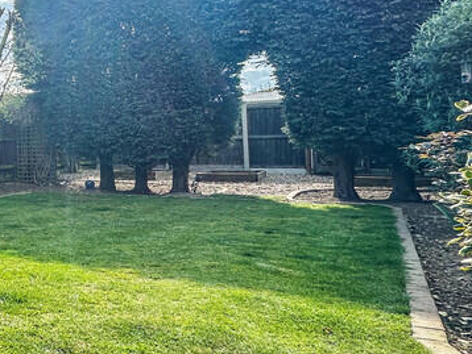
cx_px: -142
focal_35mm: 40
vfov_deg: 35.7
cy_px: 124
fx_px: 546
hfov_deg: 33.8
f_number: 2.2
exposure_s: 1/700
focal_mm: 2.22
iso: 40
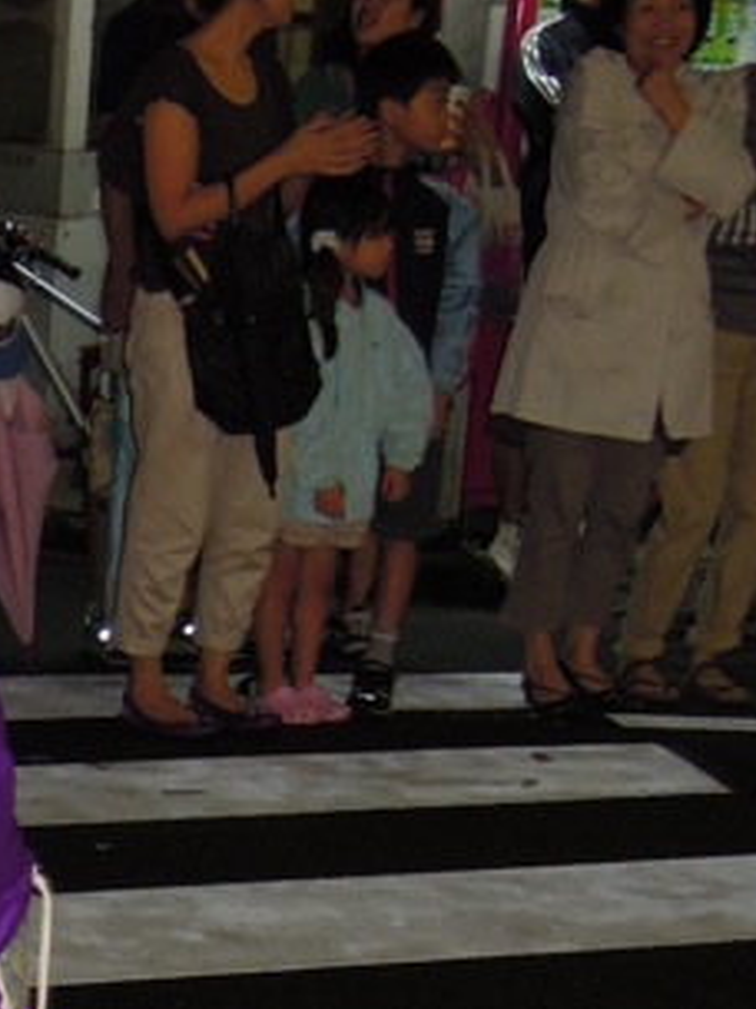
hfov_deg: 13.8
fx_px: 2970
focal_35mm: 102
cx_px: -279
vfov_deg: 18.8
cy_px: 992
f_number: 2.6
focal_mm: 5.5
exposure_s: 1/30
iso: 250
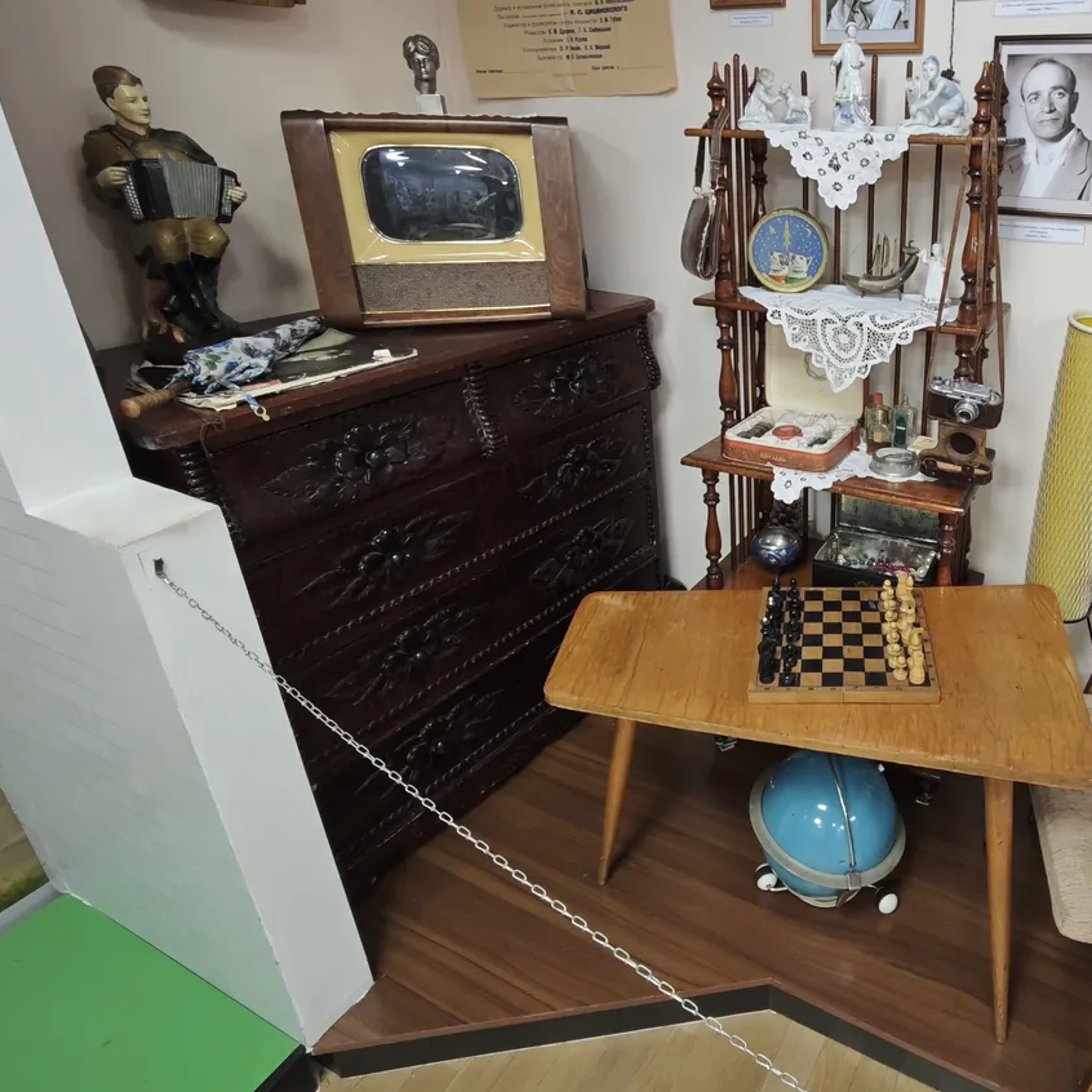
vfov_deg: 71.6
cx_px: 844
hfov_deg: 66.7
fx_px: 749
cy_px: 453
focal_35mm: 21
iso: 1000
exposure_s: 1/33.3
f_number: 2.2
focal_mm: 2.16
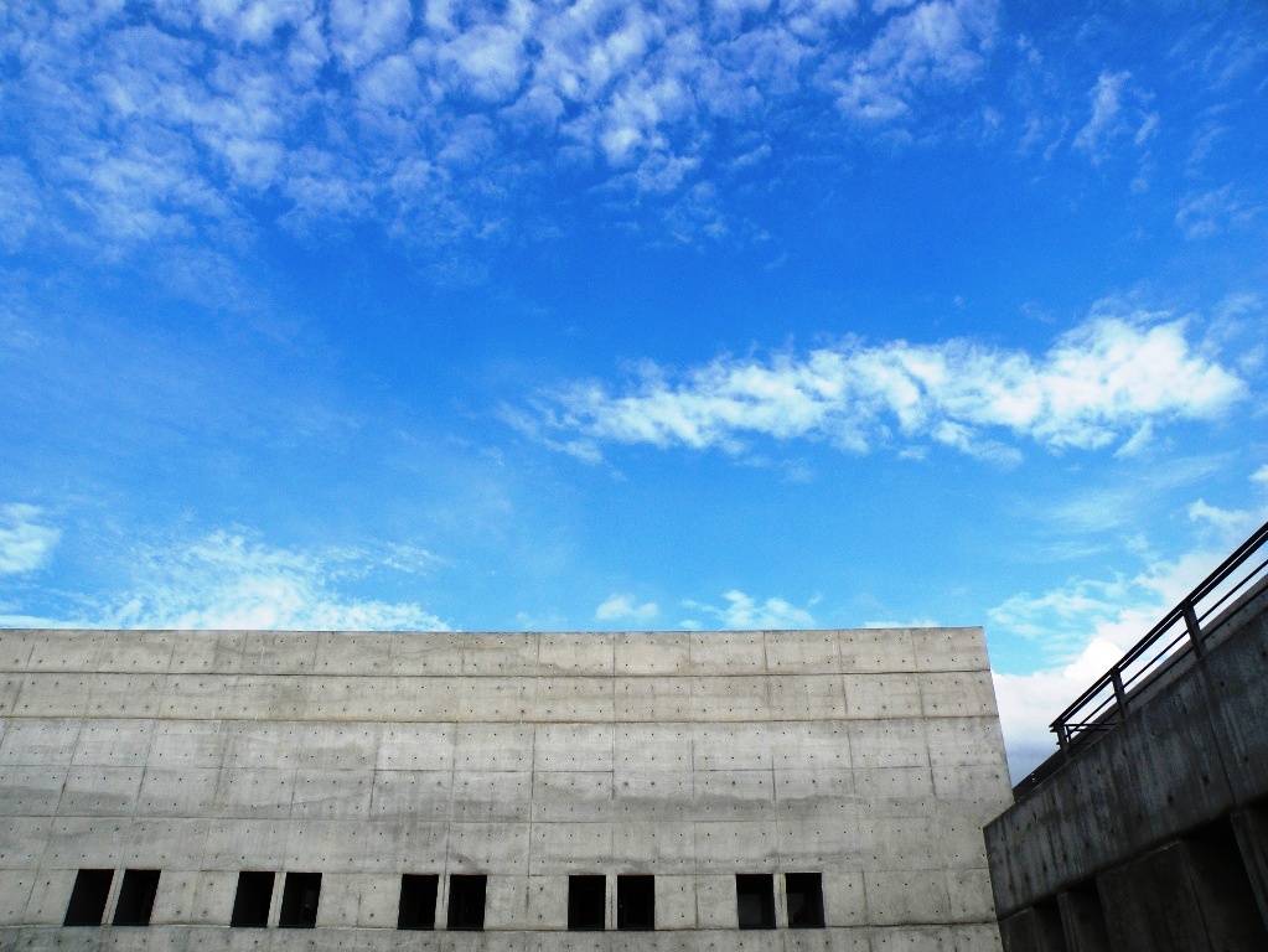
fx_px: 989
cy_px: 476
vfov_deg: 51.4
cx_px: 634
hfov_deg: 65.3
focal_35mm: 27
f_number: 6.3
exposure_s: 1/221
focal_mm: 4.7
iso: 64
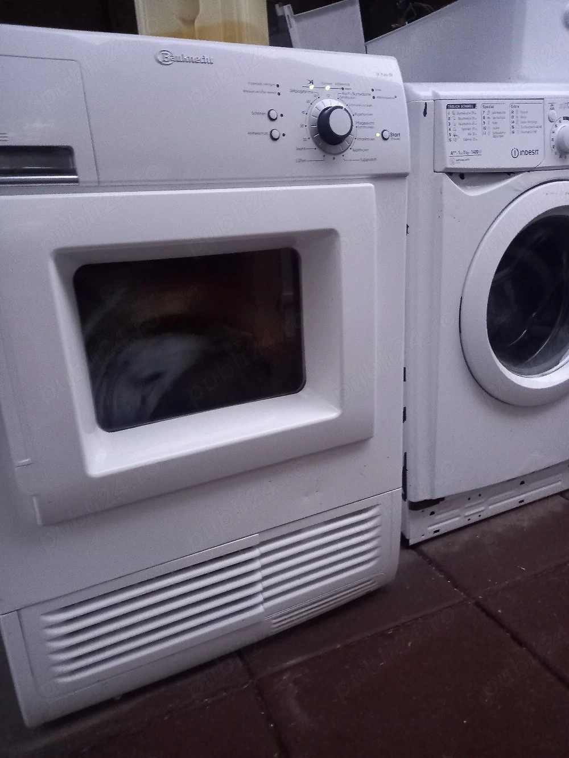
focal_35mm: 25
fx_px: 548
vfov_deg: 69.4
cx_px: 284
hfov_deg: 54.9
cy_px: 379
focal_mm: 4.6
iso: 1000
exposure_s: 1/16.7
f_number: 2
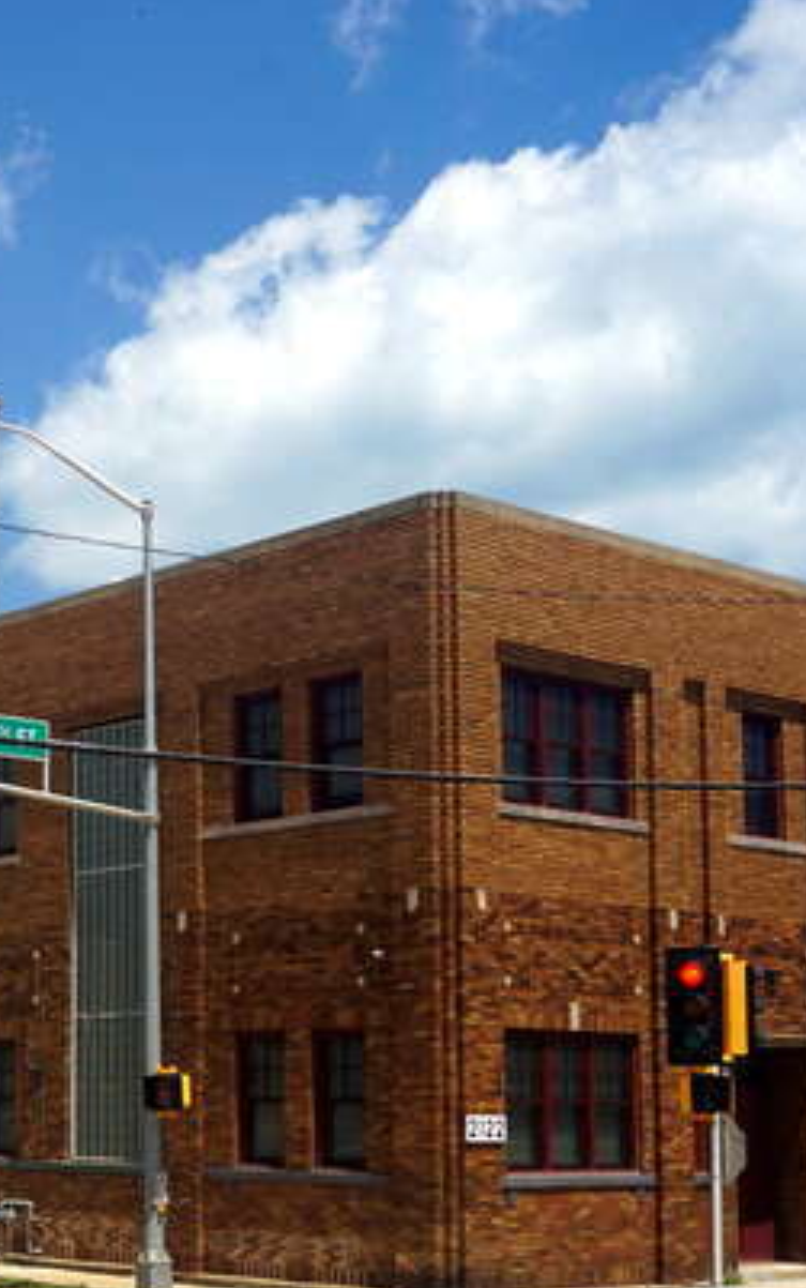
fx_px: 2142
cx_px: -48
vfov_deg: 33.2
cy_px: 850
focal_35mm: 61
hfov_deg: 20.5
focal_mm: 20
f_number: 11
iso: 100
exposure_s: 1/250
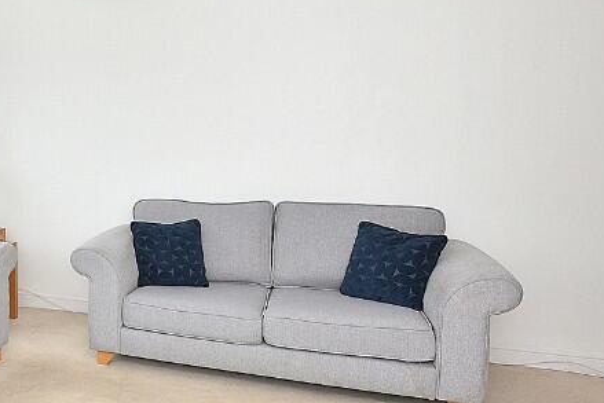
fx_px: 587
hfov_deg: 46.1
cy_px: 169
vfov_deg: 37.8
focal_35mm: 35
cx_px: 7
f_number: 5
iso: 280
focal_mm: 10
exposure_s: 1/200
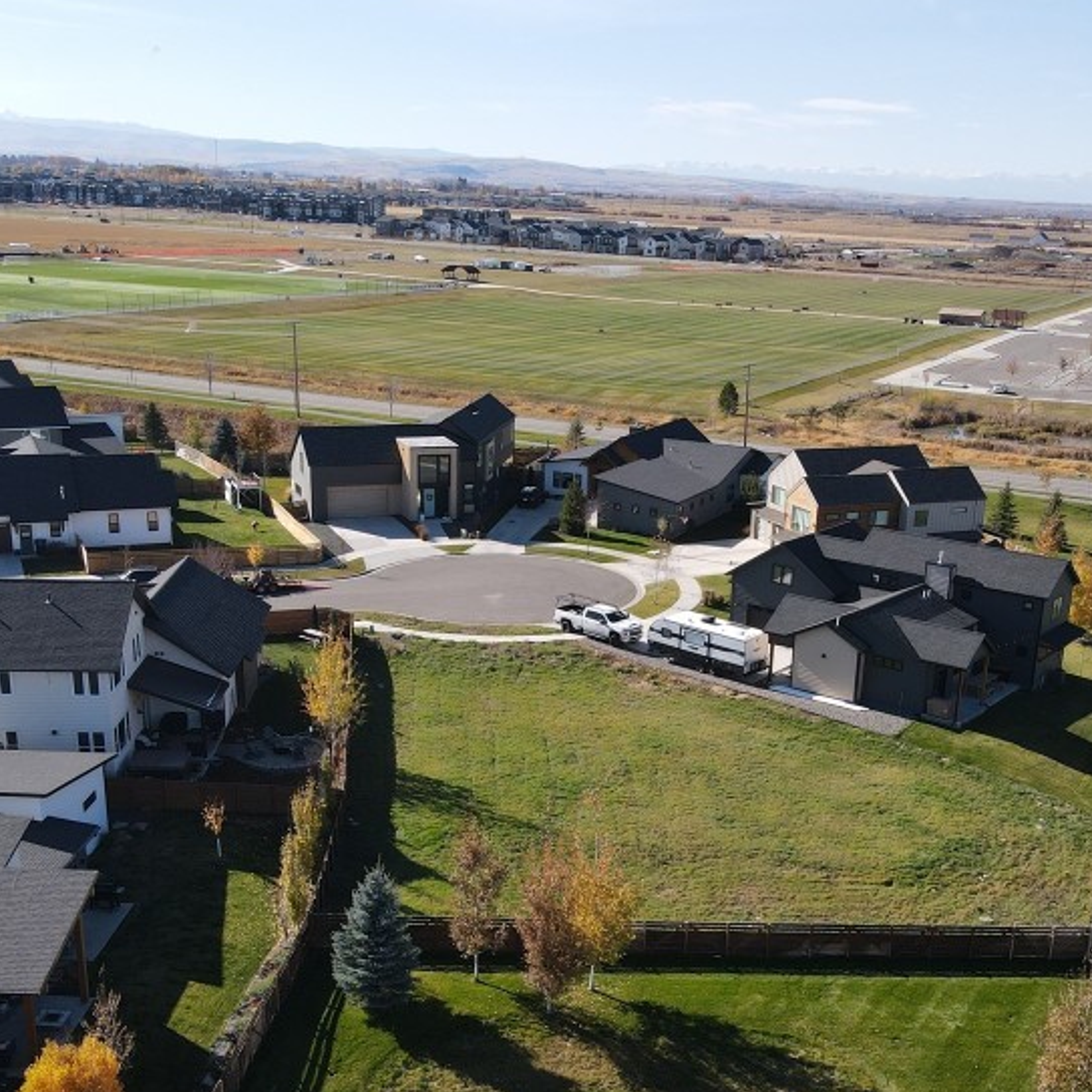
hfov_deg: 41.8
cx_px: 627
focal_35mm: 40
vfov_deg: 41.1
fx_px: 1428
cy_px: 756
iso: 100
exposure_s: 1/500
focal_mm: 4.5
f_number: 2.8
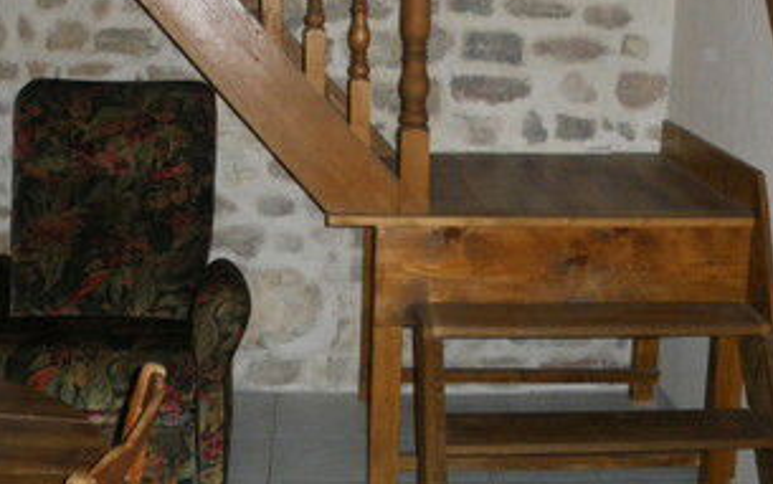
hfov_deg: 34.0
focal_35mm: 60
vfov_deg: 21.3
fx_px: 1265
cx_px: 385
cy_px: 71
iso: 400
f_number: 3.5
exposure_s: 1/50
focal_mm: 6.3
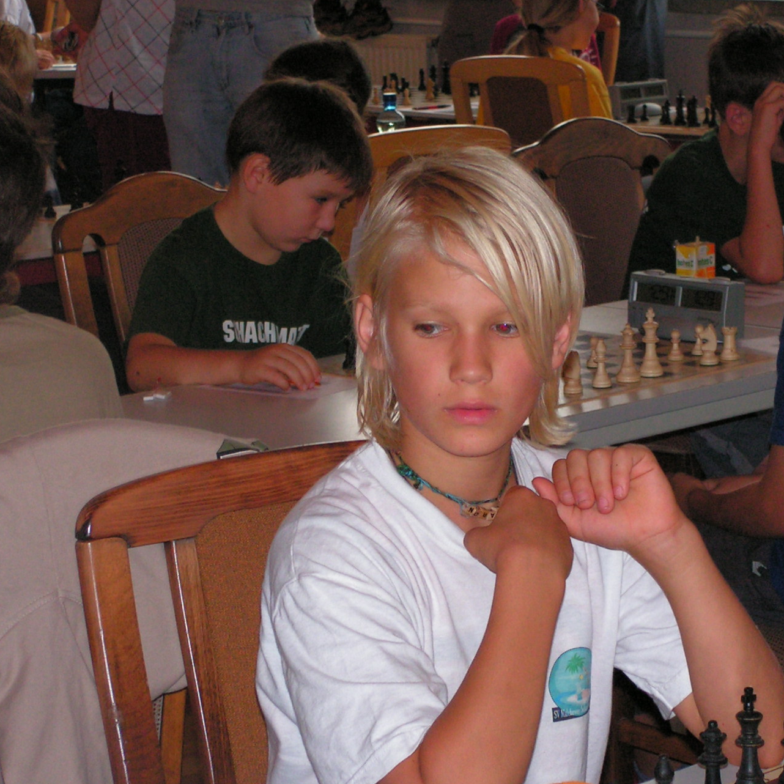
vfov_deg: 15.4
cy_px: 385
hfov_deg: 15.4
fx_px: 2895
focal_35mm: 113
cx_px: 530
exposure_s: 1/80
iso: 200
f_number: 3.3
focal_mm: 13.4
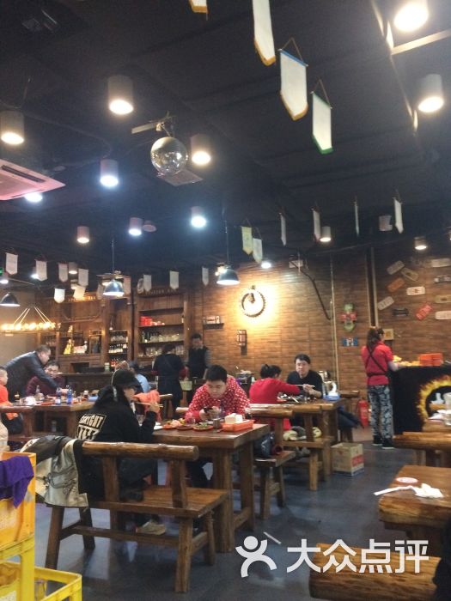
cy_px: 300
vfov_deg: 61.7
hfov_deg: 48.2
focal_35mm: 29
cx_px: 226
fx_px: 504
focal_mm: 4.15
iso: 320
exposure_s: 1/17
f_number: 2.2
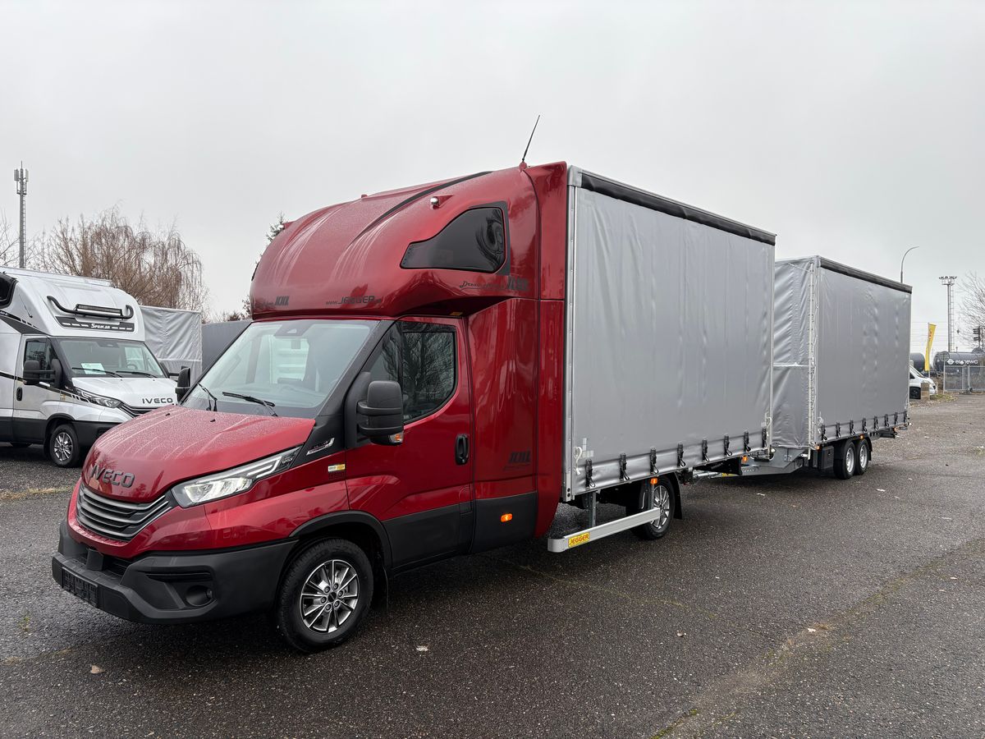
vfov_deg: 53.1
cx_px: 492
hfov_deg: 67.3
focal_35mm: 26
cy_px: 370
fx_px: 740
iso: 50
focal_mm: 5.96
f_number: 1.6
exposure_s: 1/384
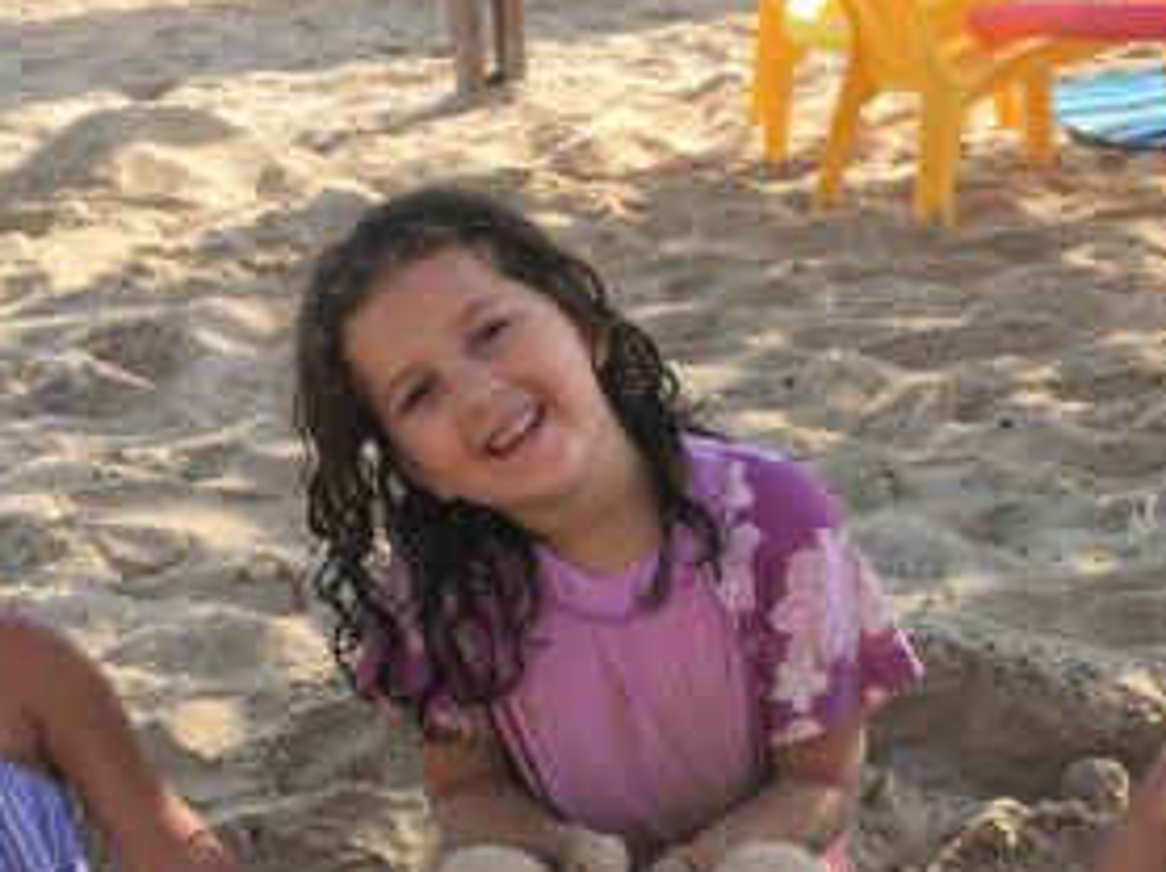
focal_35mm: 71
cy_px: 792
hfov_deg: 27.2
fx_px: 2389
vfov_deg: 20.3
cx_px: 809
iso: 25
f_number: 2.2
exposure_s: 1/663
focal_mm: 4.15
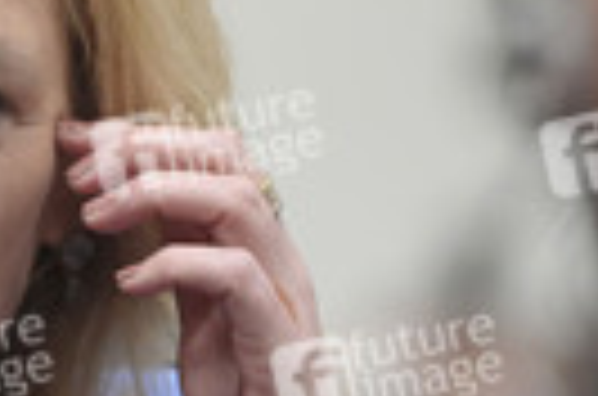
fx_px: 11252
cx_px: -182
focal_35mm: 679
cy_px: 256
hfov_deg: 3.0
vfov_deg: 2.0
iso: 2500
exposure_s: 1/400
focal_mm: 200
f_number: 4.5
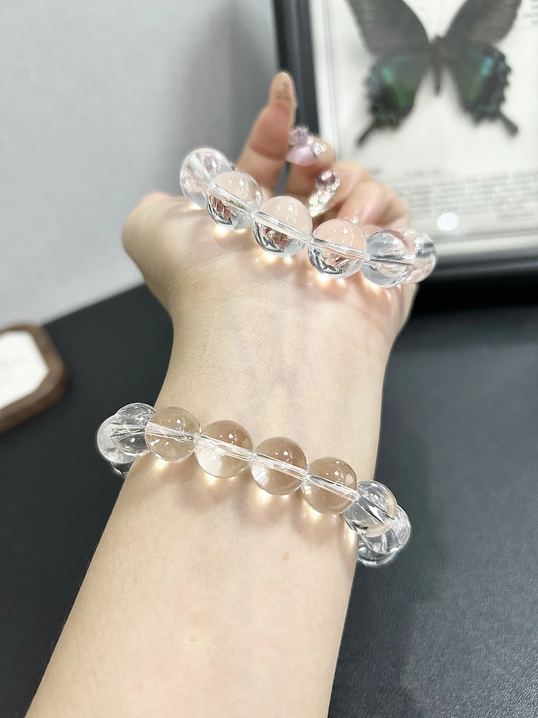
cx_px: 269
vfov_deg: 67.3
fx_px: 539
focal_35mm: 26
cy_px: 359
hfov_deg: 53.1
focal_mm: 5.7
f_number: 1.5
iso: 125
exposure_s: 1/86
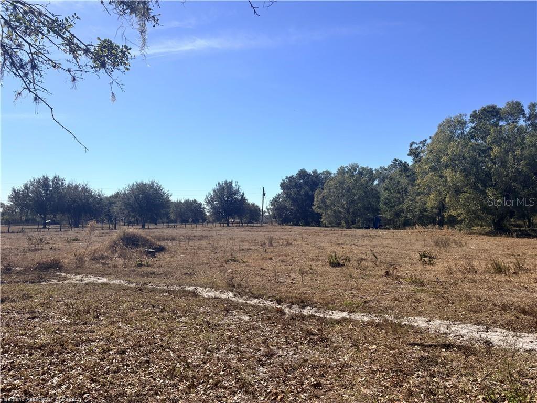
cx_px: 268
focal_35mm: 26
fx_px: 403
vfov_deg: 53.1
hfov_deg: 67.3
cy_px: 202
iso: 50
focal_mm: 5.96
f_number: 1.6
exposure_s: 1/4329
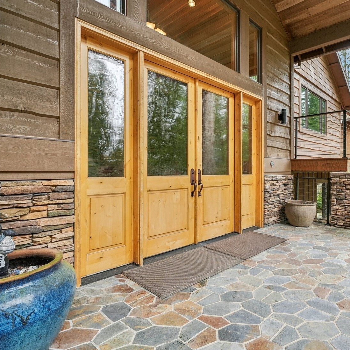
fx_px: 240
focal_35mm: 21
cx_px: 230
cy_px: 173
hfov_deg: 70.3
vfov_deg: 72.1
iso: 400
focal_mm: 16
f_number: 8
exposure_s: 1/15
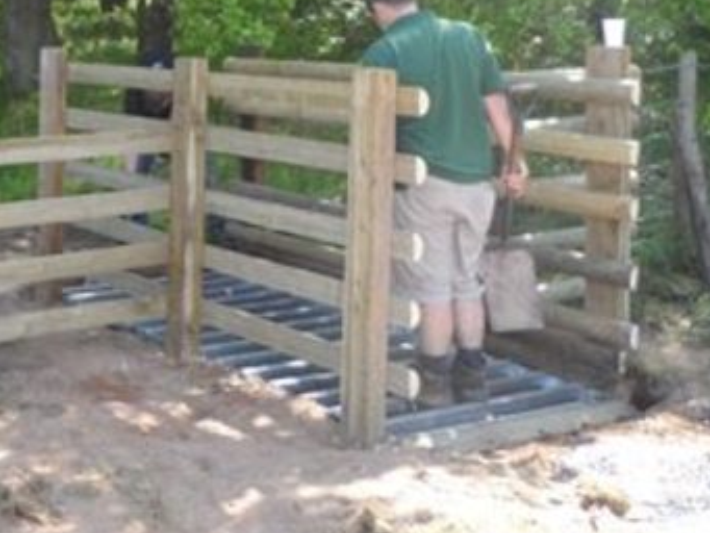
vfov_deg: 23.8
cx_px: 62
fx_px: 1231
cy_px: 67
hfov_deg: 30.6
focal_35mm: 60
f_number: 3.4
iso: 80
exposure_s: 1/90
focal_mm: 5.3
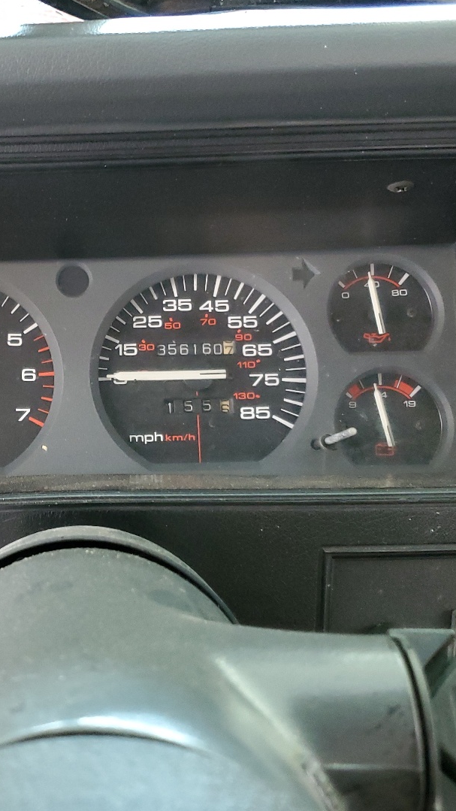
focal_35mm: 42
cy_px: 428
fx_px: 903
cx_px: 89
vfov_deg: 48.3
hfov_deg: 27.8
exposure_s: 1/24
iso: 301
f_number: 1.5
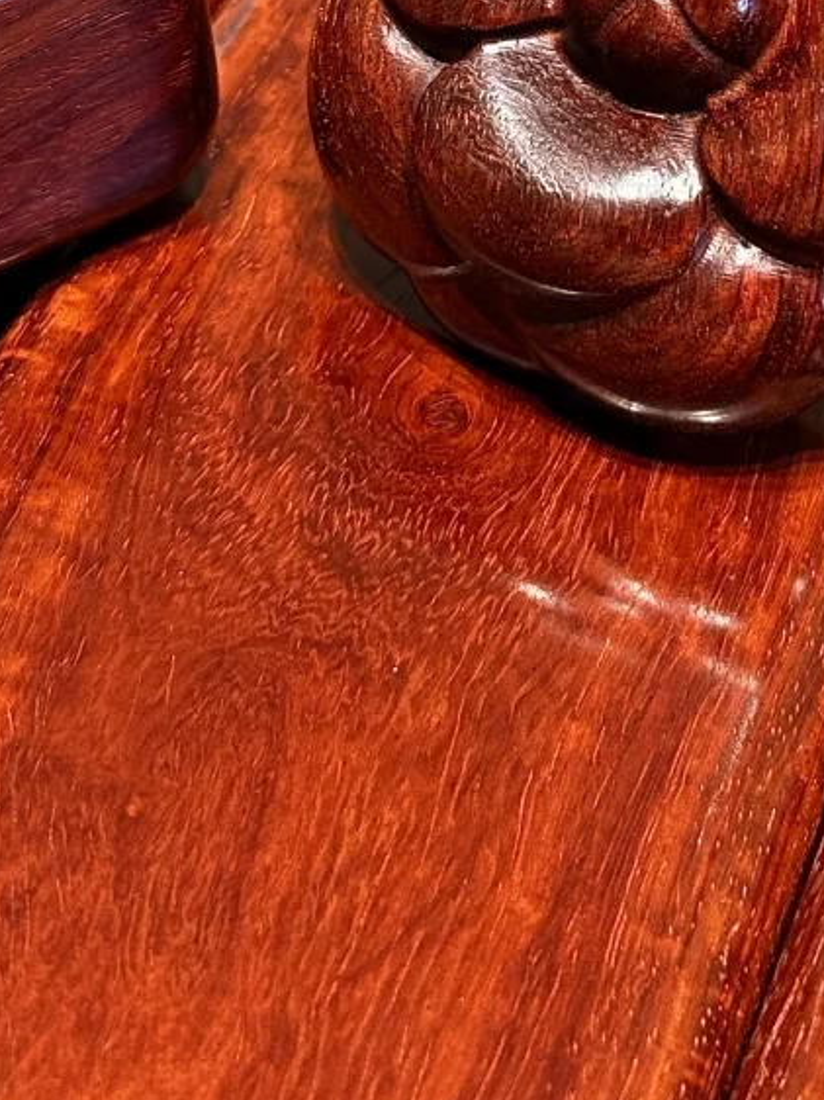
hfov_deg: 12.0
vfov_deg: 15.5
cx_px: 325
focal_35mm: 123
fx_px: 3907
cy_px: -147
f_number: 1.78
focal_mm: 6.76
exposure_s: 1/91
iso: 80
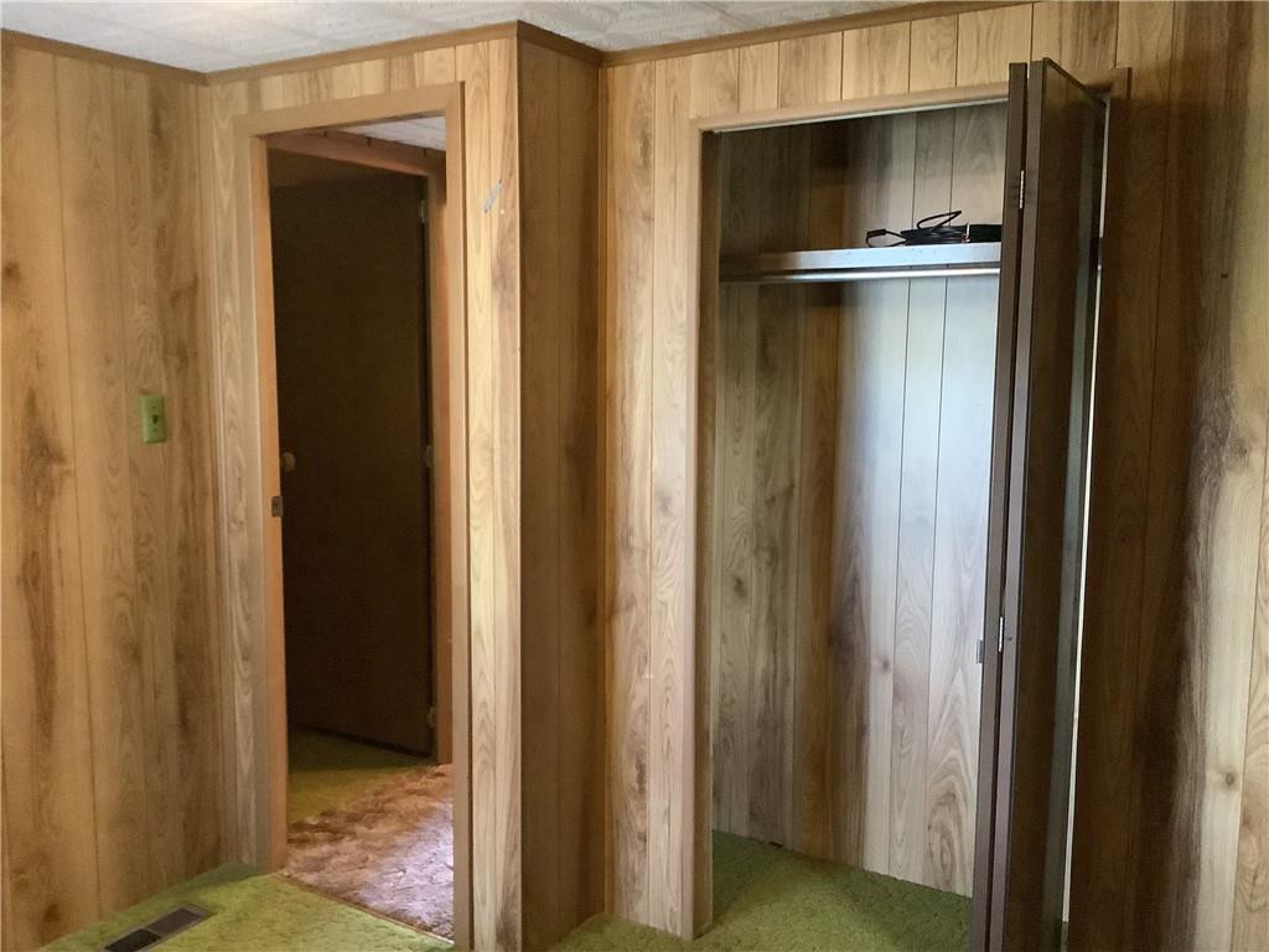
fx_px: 1136
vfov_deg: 45.4
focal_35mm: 31
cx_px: 634
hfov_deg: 58.4
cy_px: 476
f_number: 2.4
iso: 640
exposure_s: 1/24
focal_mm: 3.3
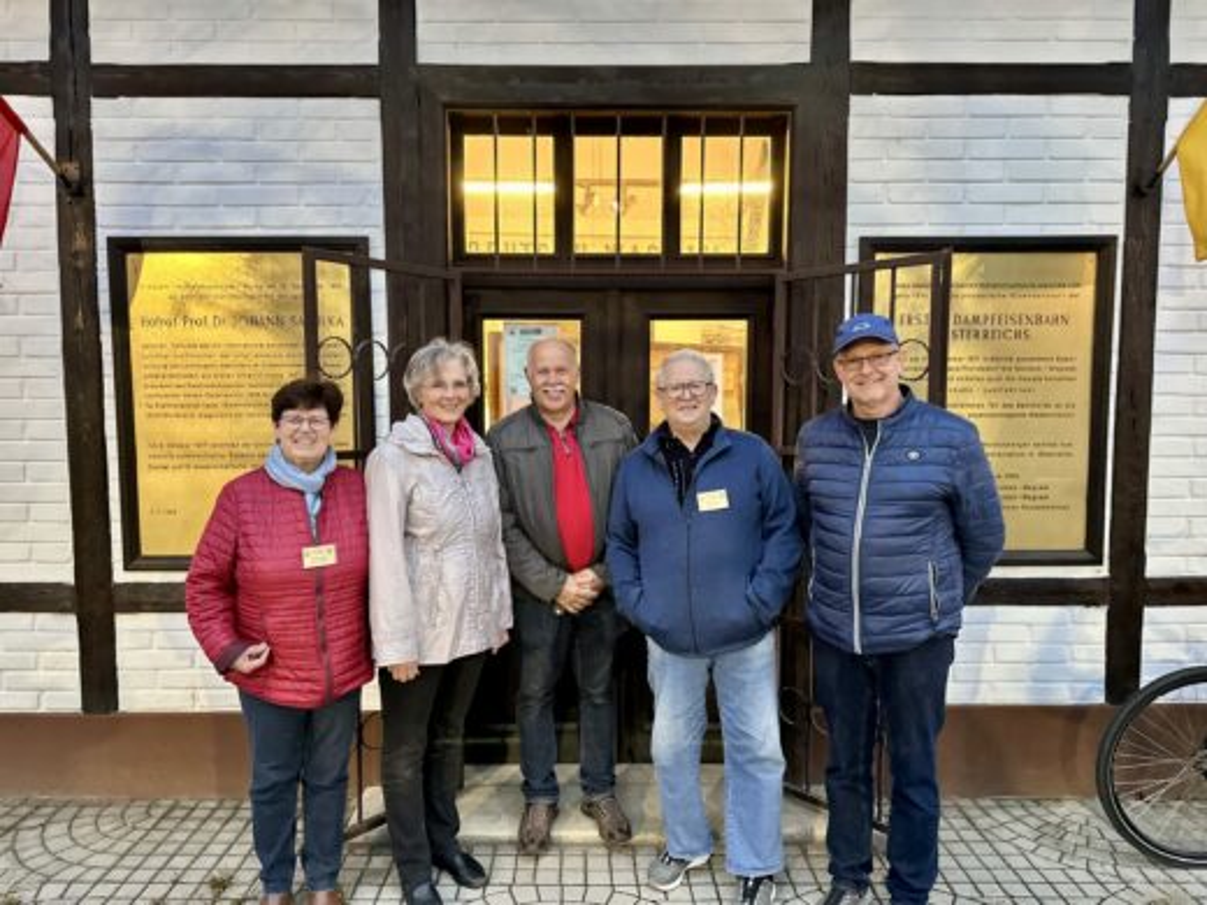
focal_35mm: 24
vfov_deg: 56.8
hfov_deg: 71.6
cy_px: 452
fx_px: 837
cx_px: 604
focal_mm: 6.86
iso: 800
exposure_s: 1/50
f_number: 1.78
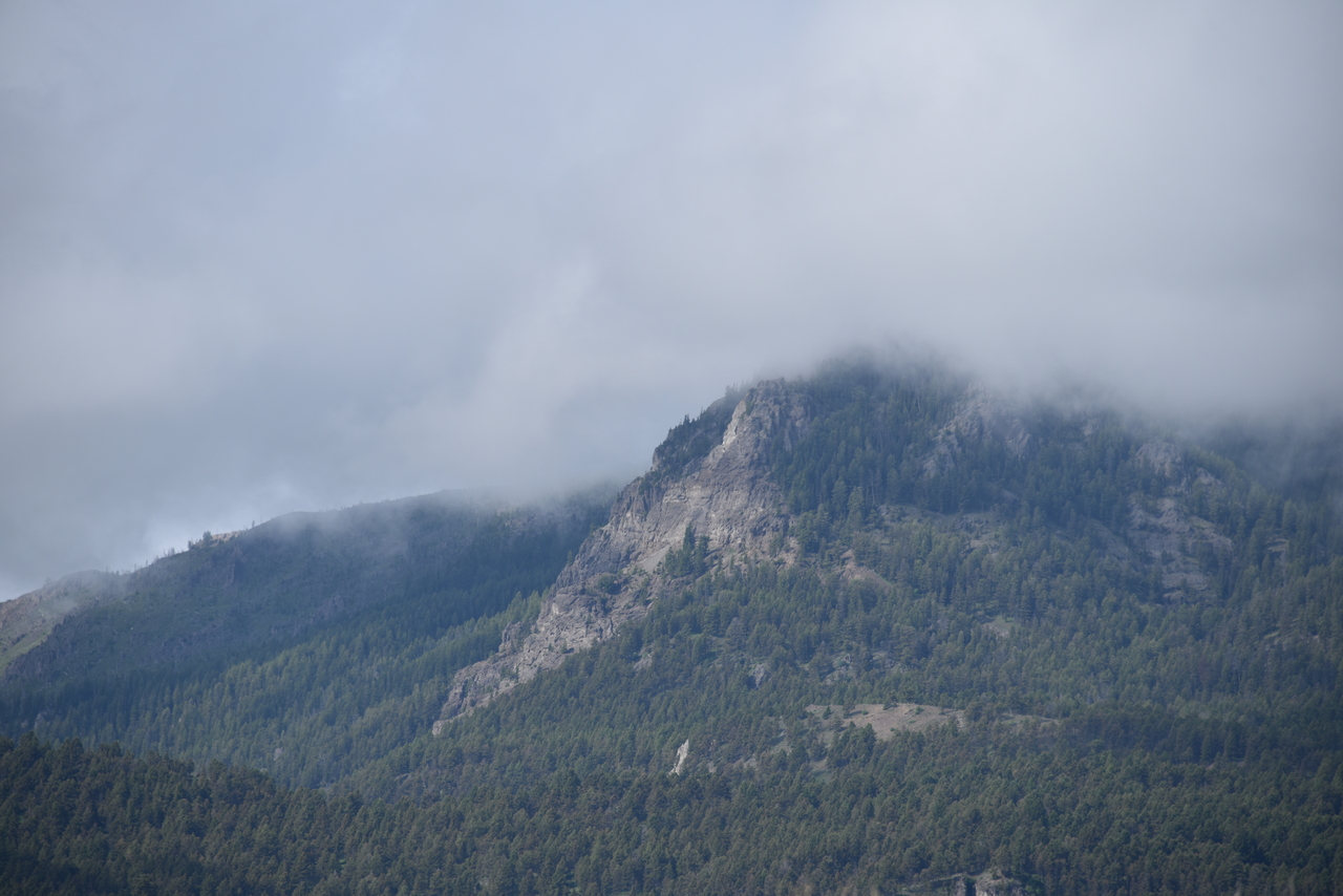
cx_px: 672
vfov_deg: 6.5
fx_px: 7835
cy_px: 448
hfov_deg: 9.8
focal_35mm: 210
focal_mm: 210
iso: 100
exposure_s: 1/500
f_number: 7.1
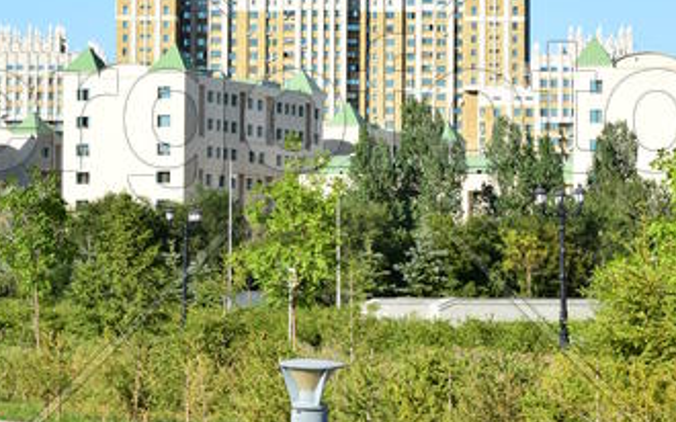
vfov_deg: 8.4
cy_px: 121
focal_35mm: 156
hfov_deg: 13.4
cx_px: 337
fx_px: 2873
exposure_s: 1/125
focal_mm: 58
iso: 100
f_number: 9
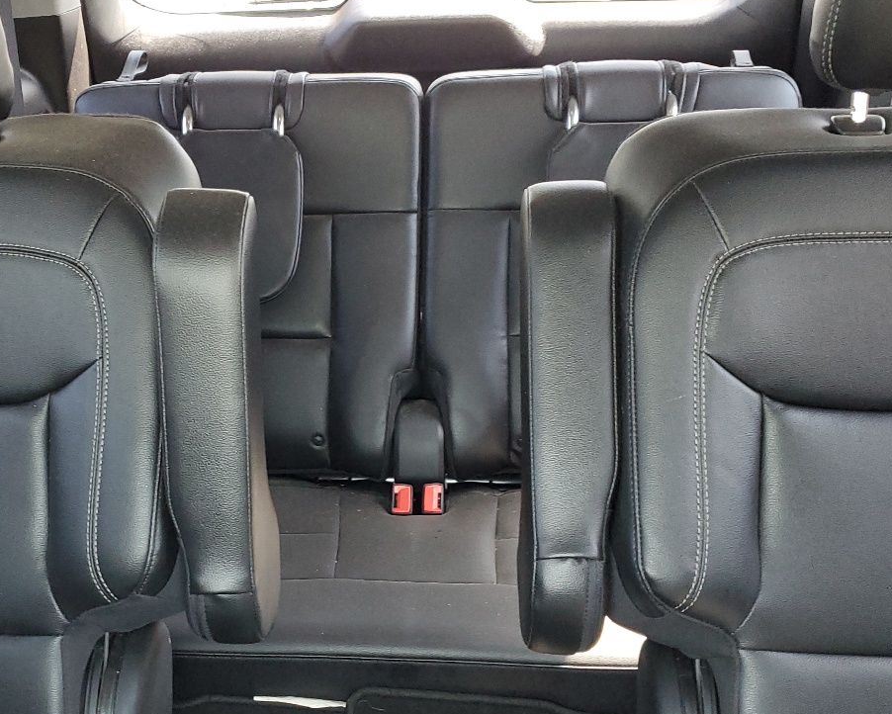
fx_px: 1188
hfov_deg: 40.7
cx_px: 301
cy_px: 397
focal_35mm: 45
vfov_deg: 33.4
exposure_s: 1/60.2
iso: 177
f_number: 1.5
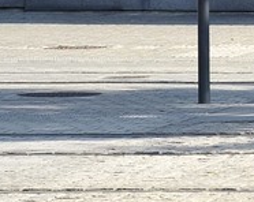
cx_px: 974
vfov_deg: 4.3
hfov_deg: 4.9
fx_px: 2671
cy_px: -111
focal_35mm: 356
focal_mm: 44
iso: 200
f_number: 5.6
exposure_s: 1/320
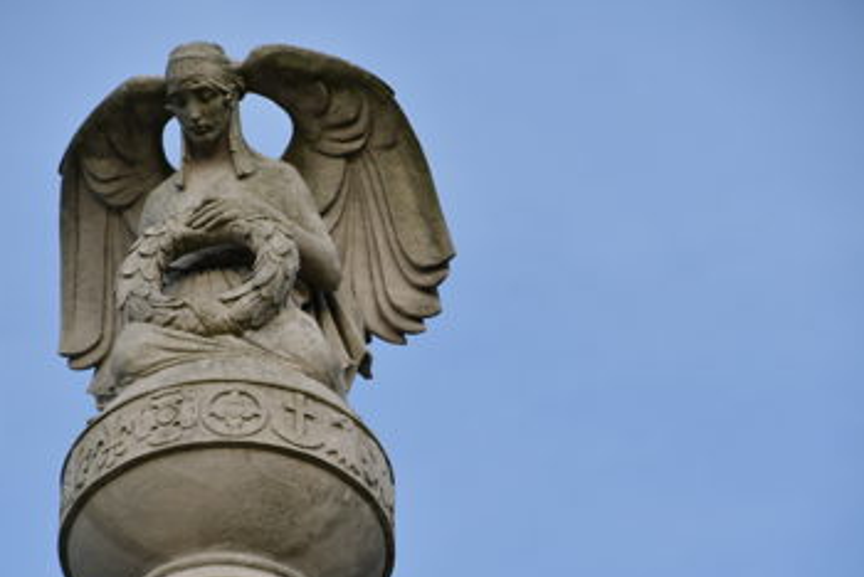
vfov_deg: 5.7
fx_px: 5765
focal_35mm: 240
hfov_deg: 8.6
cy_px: 324
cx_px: 400
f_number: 6
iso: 250
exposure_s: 1/400
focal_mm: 140
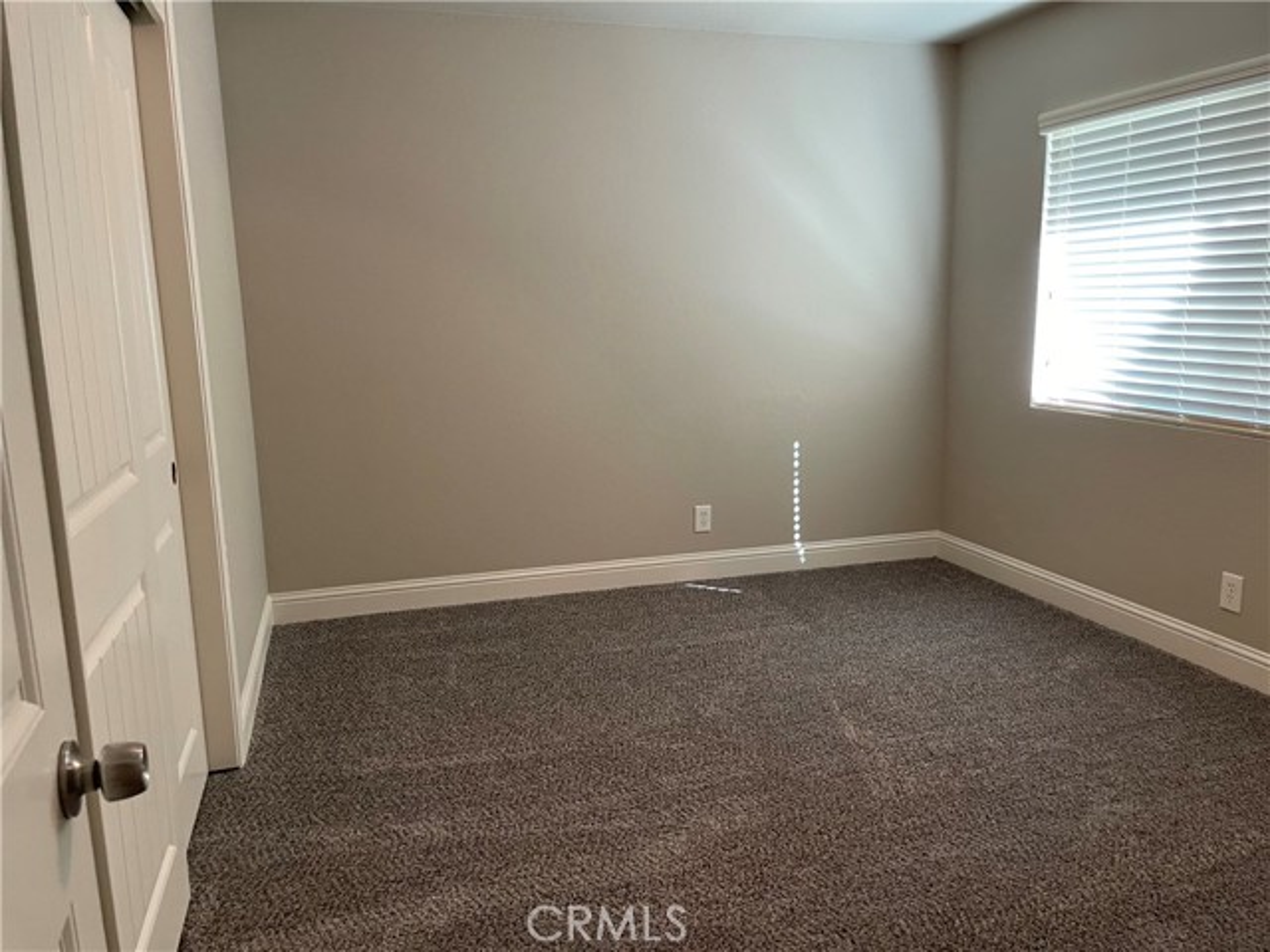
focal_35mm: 26
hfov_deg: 67.3
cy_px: 476
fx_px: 954
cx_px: 635
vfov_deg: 53.1
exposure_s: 1/60
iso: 160
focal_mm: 4.2
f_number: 1.6
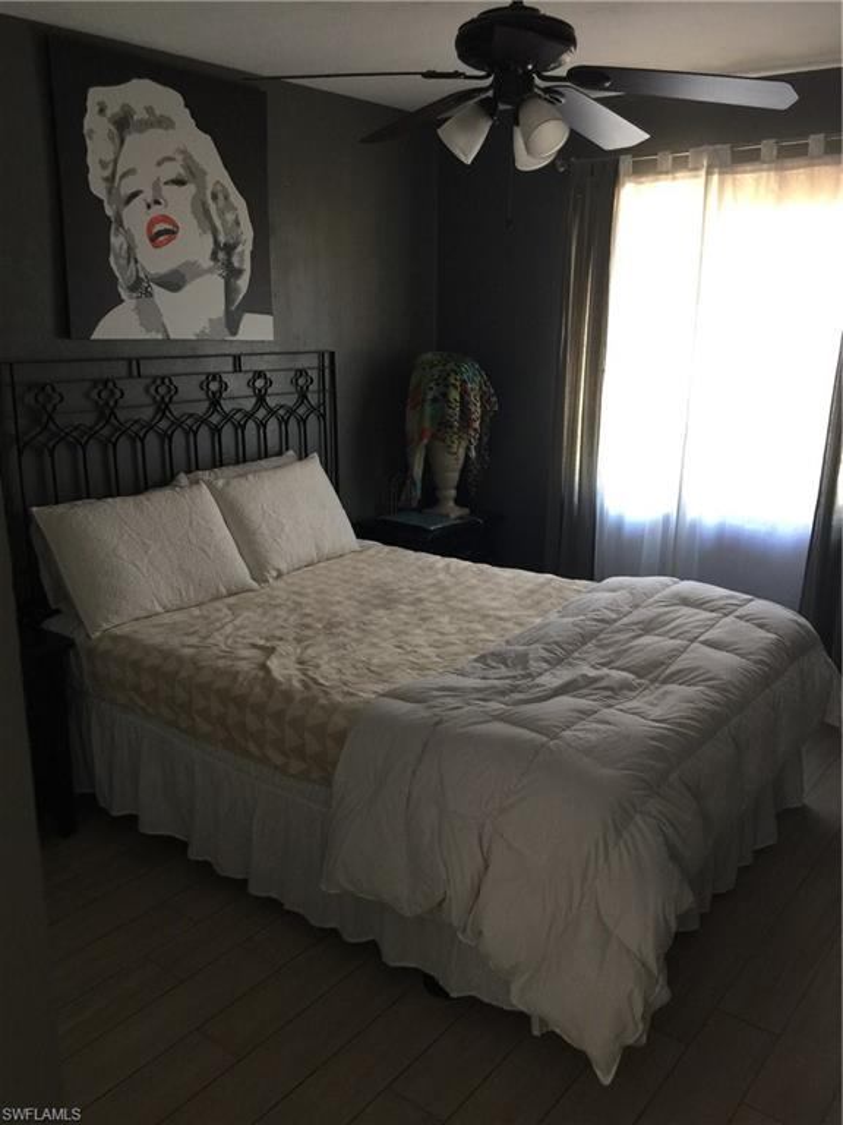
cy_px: 562
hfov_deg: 48.2
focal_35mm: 29
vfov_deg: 61.7
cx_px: 422
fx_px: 942
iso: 64
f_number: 2.2
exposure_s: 1/15
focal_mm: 4.15
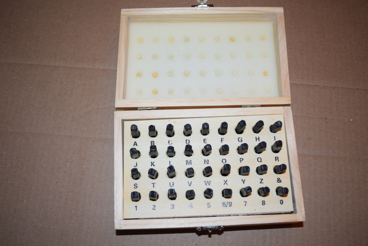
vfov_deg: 33.0
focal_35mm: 40
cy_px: 123
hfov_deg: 47.9
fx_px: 414
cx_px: 184
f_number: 4.5
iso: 320
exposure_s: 1/80
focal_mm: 27
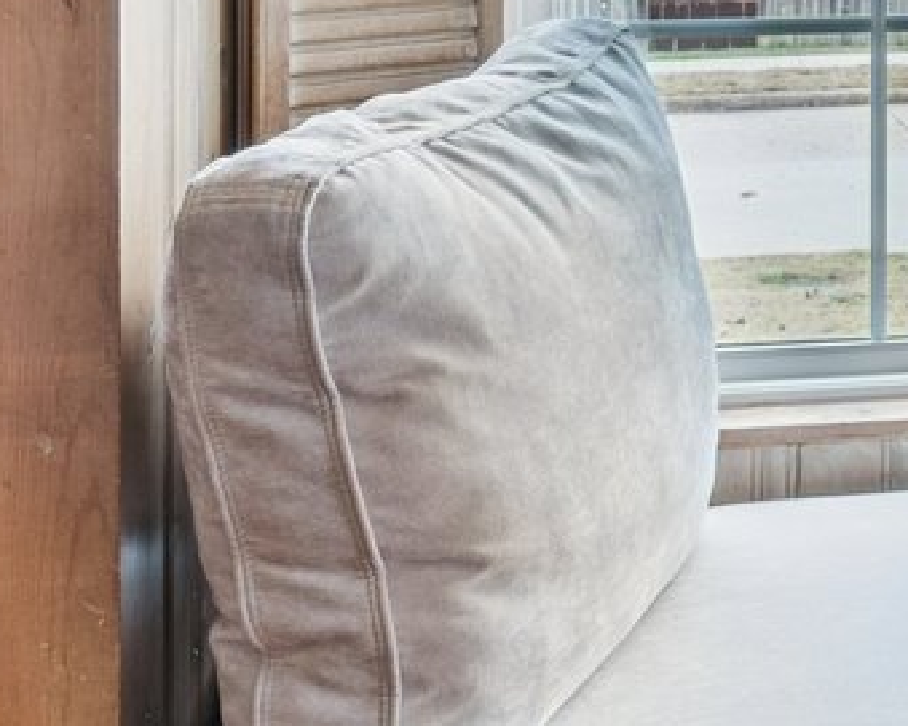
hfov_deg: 21.0
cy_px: -186
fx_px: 2284
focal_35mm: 85
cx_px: 1085
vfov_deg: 17.1
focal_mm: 10
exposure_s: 1/15
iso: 200
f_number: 6.3
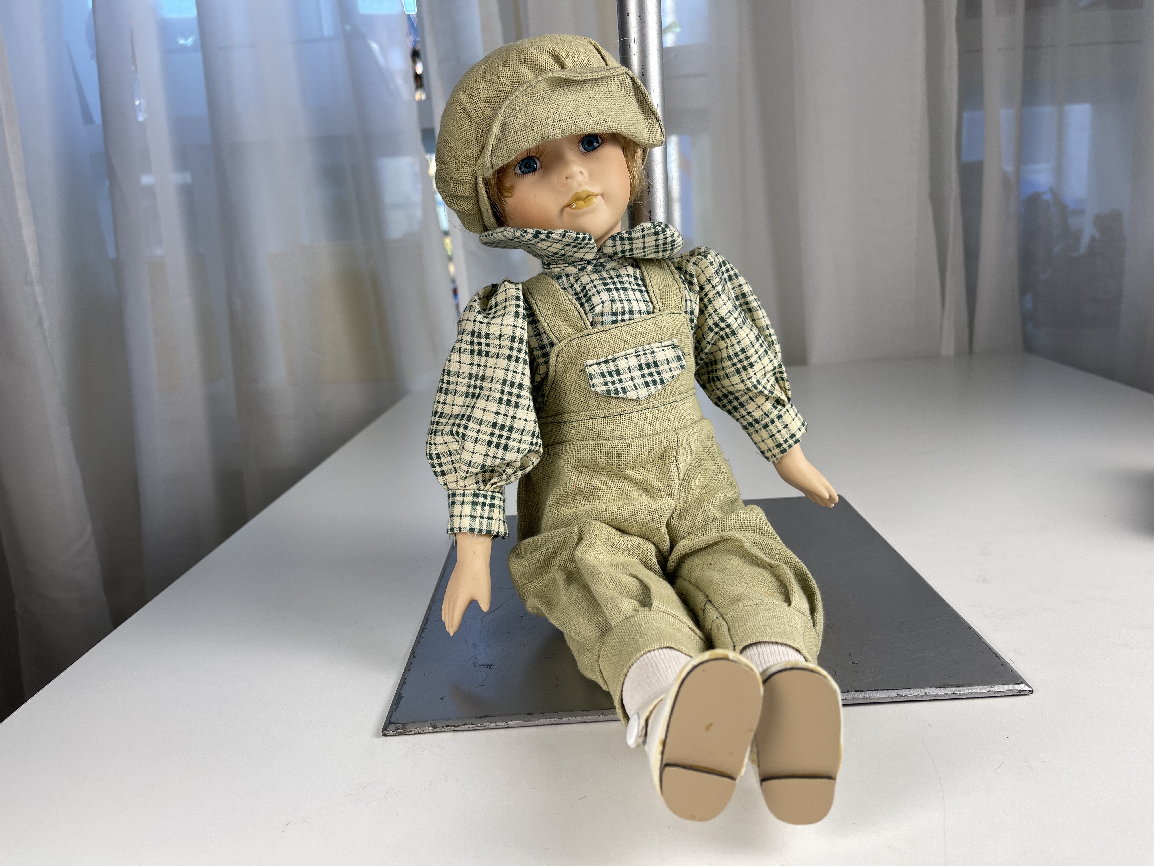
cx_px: 577
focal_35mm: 25
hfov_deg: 69.4
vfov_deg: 54.9
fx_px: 833
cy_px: 433
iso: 32
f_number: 1.6
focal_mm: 5.1
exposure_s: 1/100
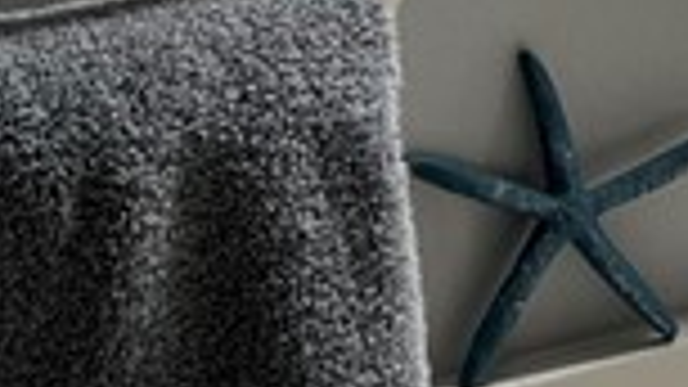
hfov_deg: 10.2
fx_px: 3466
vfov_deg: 6.1
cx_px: 1502
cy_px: -598
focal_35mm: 190
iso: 50
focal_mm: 5.7
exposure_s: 1/120
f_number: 1.5
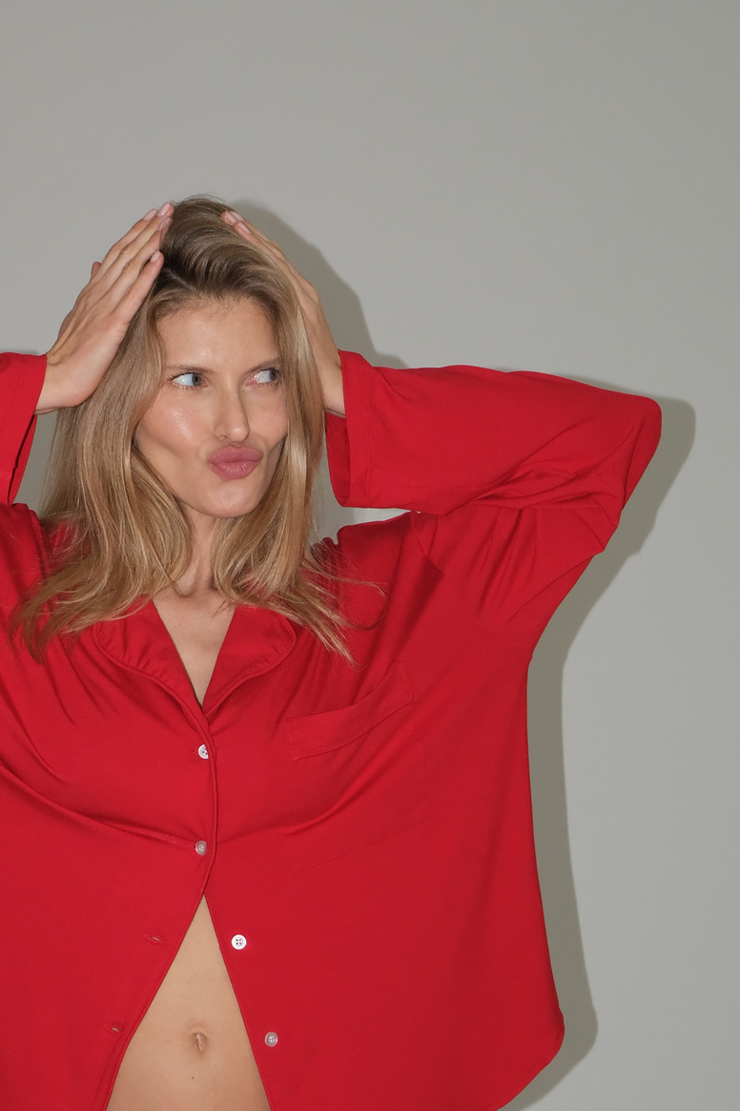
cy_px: 660
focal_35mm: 55
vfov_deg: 36.1
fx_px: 1696
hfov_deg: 24.5
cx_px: 268
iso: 1250
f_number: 4.4
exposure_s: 1/100
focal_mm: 26.4
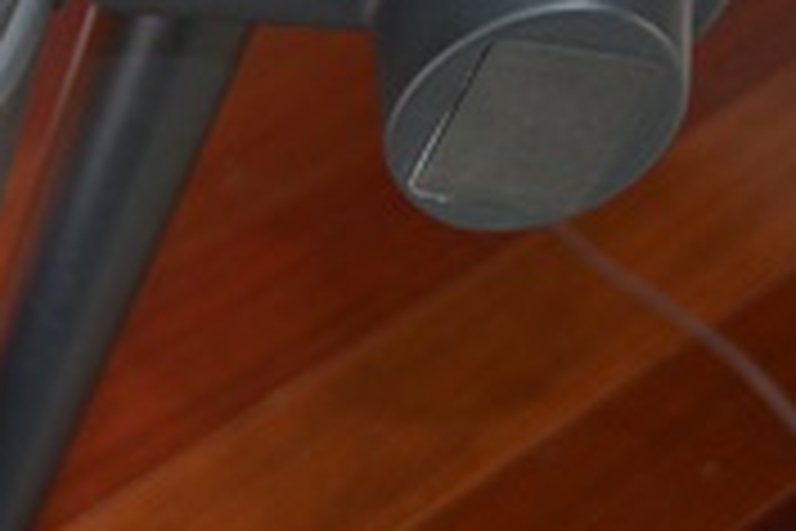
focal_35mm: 122
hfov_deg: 15.6
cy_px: -320
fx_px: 2697
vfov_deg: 10.7
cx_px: -355
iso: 1100
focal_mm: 24
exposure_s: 1/60
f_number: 4
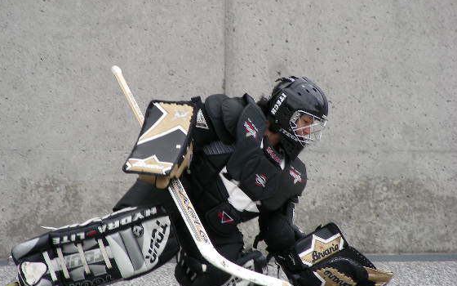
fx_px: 4658
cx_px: 216
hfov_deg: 5.6
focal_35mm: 374
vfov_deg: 3.5
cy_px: 160
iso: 50
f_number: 4
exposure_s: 1/201
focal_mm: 51.6
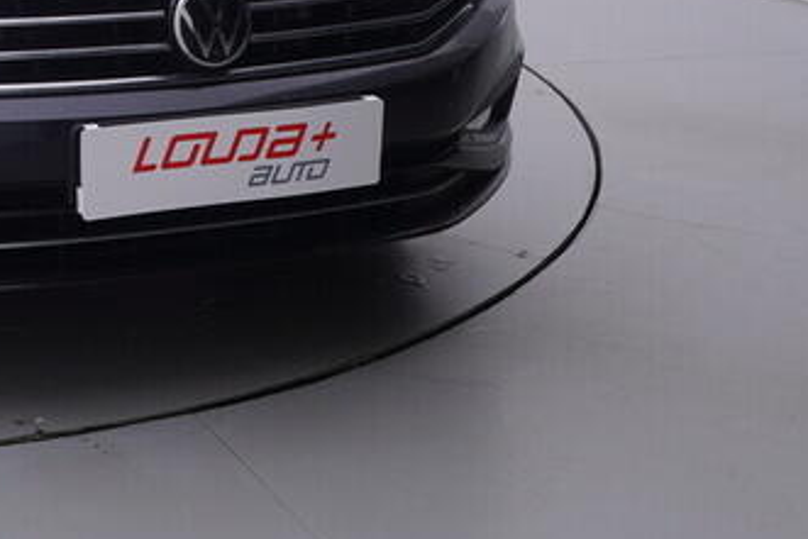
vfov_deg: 18.3
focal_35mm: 70
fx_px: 1562
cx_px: -352
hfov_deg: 23.9
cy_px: -156
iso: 200
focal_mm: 15
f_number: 5
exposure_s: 1/80
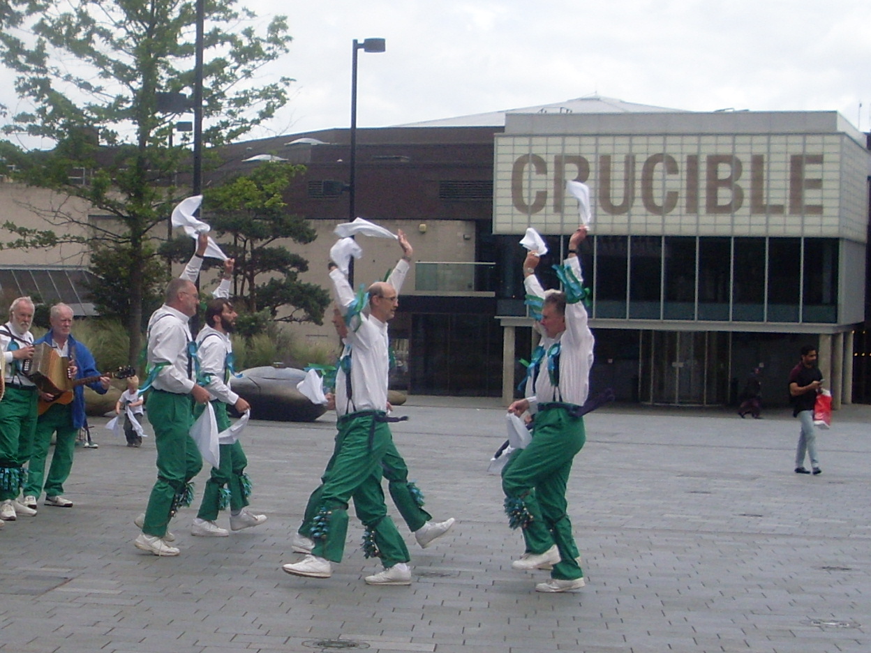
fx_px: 956
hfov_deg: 49.0
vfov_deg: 37.7
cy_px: 326
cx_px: 436
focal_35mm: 38
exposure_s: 1/180
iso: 80
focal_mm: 6.3
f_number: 7.7
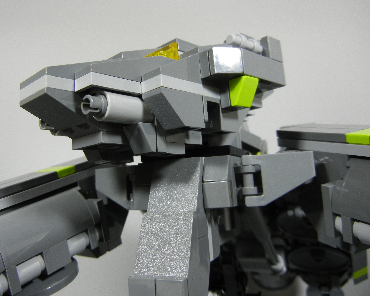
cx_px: 156
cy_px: 136
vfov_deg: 43.3
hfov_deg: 52.6
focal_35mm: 34
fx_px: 372
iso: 400
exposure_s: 1/51.1
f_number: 3.5
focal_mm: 5.4
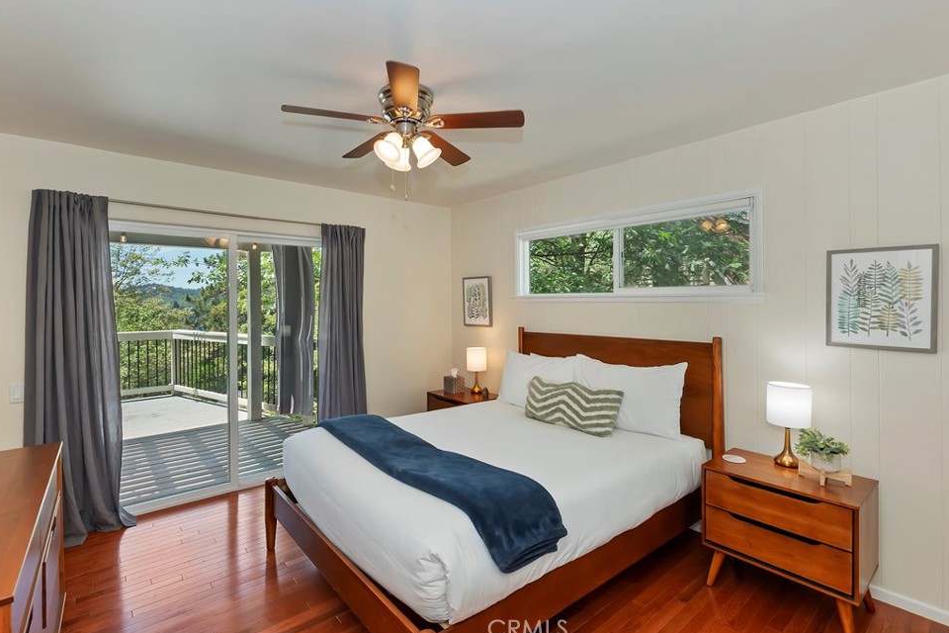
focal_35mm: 16
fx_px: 422
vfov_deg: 73.7
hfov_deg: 96.7
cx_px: 453
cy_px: 305
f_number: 8
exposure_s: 1/30
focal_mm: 10
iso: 200
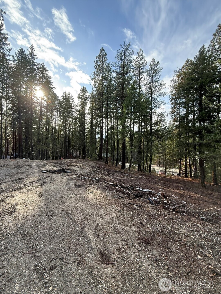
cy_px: 147
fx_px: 119
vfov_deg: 102.1
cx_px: 110
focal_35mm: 14
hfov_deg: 85.7
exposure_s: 1/255
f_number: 2.2
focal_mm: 2.22
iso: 64
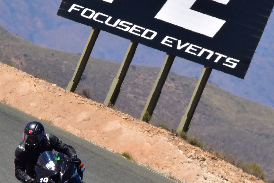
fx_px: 8981
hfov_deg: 1.7
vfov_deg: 1.2
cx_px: 132
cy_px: 84
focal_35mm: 1180
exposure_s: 1/500
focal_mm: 480
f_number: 29
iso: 800
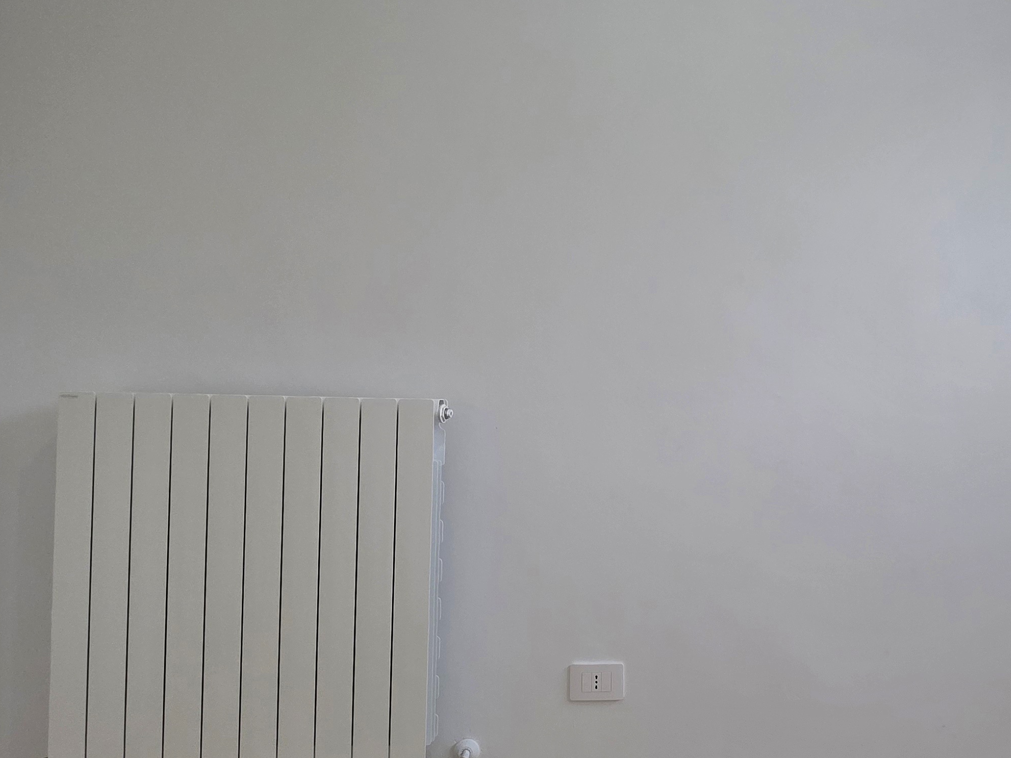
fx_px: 759
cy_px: 392
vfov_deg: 53.1
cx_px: 802
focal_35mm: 26
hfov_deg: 61.9
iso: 250
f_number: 1.9
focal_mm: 2.2
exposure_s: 1/101
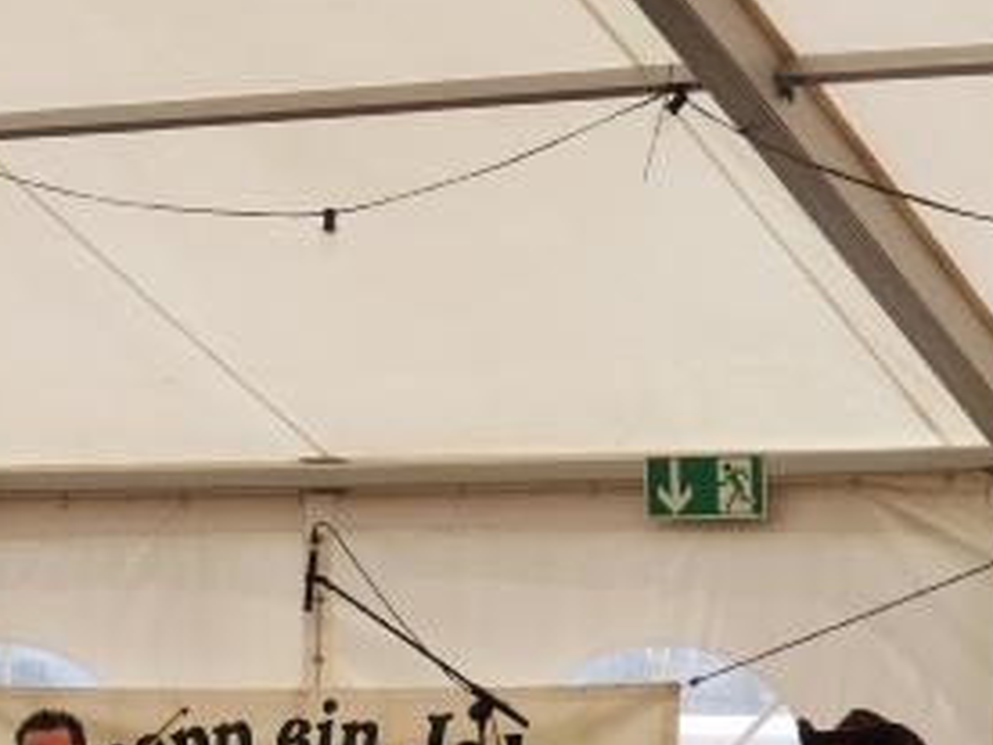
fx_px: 4159
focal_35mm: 145
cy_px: 921
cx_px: 183
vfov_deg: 10.1
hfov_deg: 13.5
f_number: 6.3
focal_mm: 25
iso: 200
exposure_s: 1/200
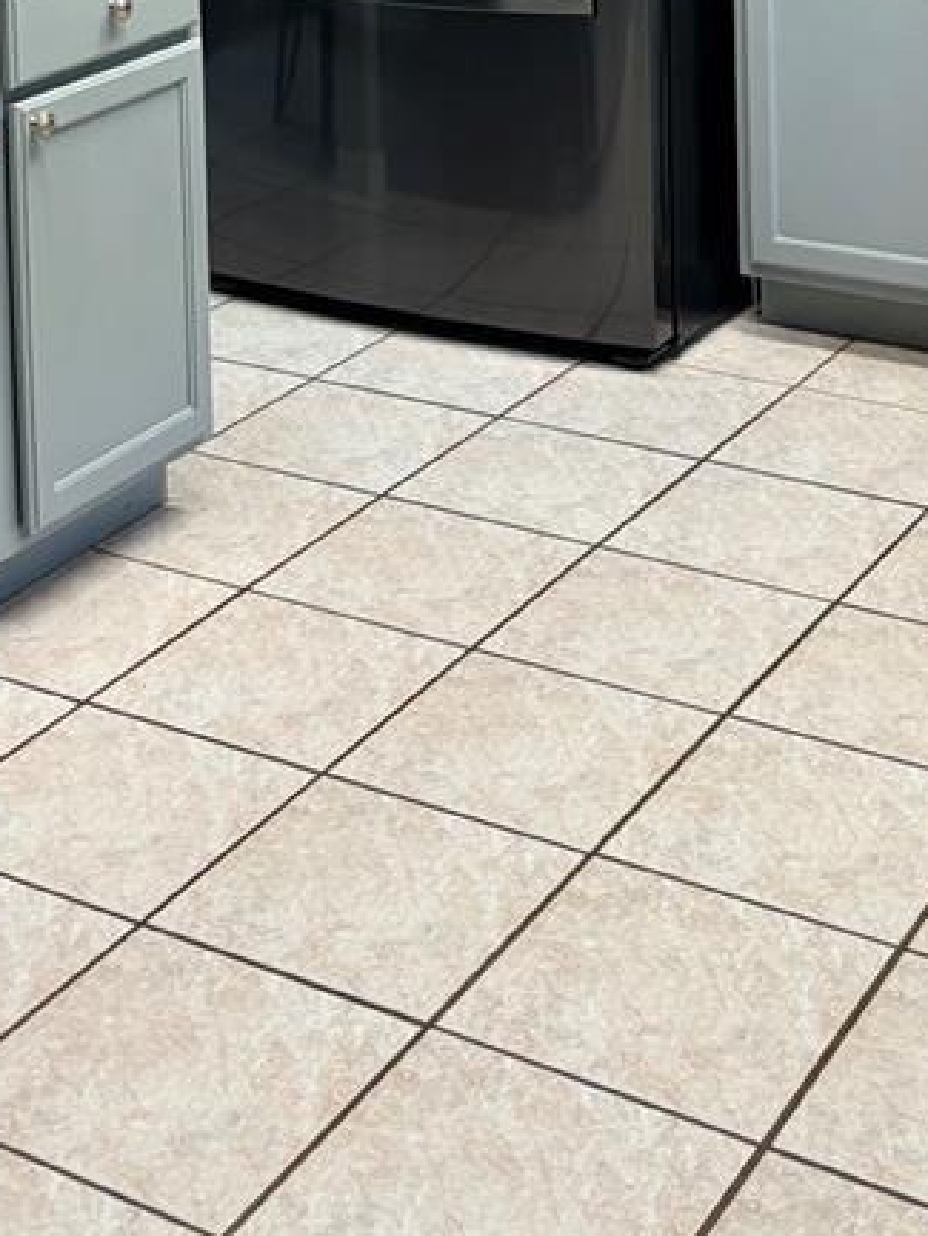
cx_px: 334
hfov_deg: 20.4
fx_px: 2572
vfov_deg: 24.5
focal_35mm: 72
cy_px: -243
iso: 125
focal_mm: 5.96
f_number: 1.6
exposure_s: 1/60
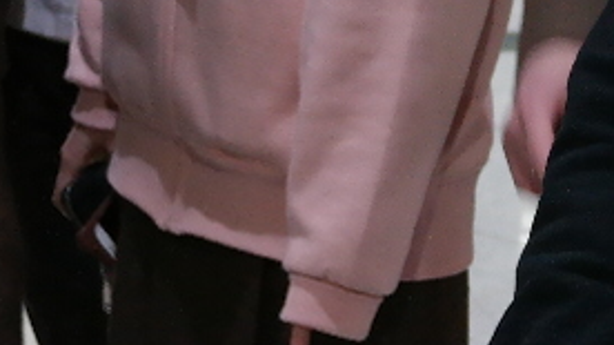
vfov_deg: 6.1
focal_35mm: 197
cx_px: 625
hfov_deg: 10.8
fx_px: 3206
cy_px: -9
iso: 800
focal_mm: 20
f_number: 3.5
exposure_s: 1/40
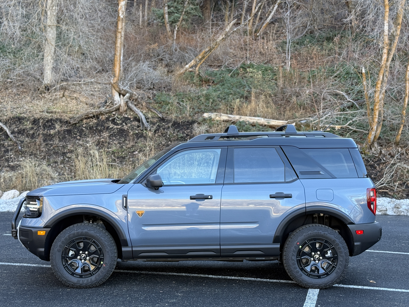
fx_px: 614
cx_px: 203
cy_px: 165
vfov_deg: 28.0
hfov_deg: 36.8
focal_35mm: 52
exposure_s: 1/239
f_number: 1.78
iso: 80
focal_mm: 6.76
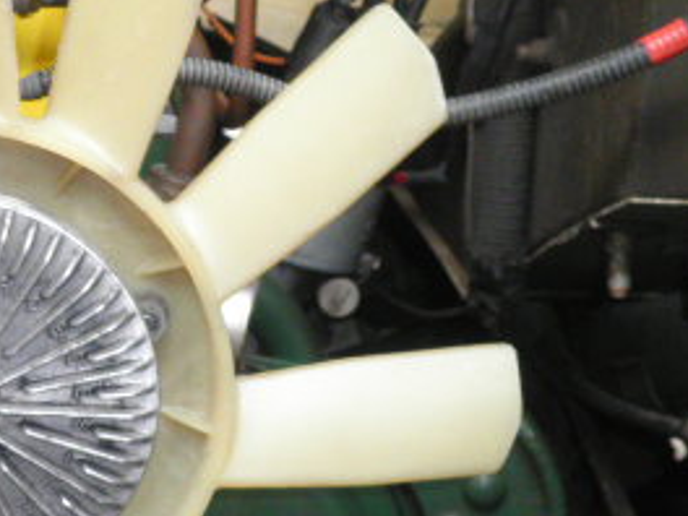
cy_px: 328
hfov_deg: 16.7
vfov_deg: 13.0
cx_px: -68
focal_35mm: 114
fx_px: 2266
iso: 160
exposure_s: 1/60
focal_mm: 8.3
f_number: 3.4
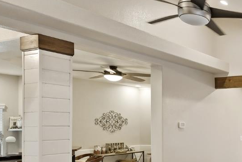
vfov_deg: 33.6
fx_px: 262
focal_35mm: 39
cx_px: 304
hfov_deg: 35.9
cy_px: 122
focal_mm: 14
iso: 1250
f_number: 2.8
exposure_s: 1/160
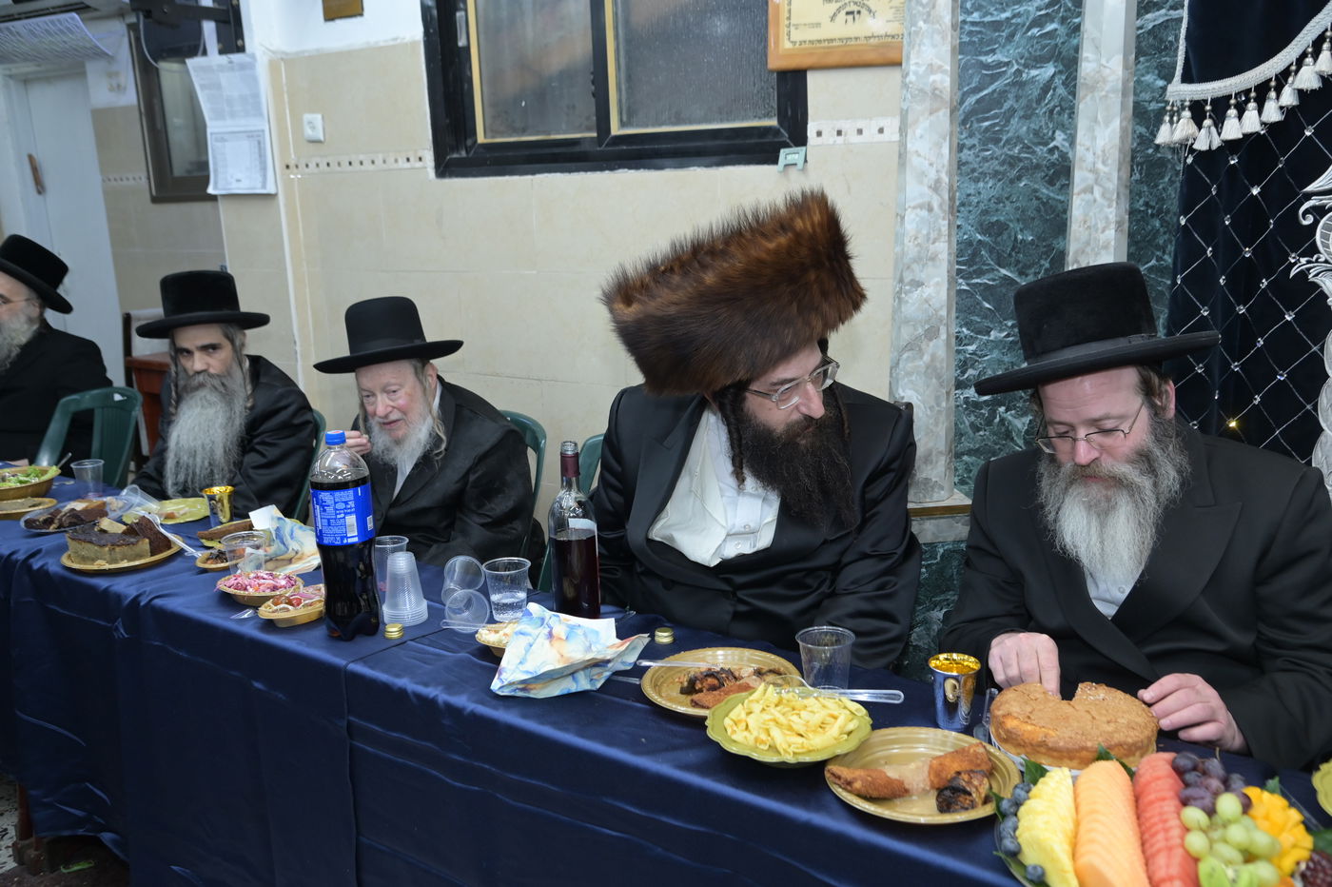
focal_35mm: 32
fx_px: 1183
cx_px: 666
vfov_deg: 41.1
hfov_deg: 58.7
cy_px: 444
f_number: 5
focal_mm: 32
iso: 1600
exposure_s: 1/200
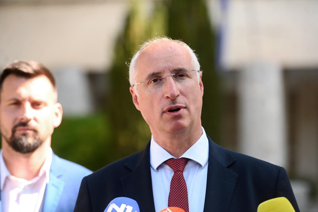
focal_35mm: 150
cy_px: 106
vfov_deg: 9.2
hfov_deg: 13.7
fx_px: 1325
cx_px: 159
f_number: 3.2
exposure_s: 1/800
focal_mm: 150
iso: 400
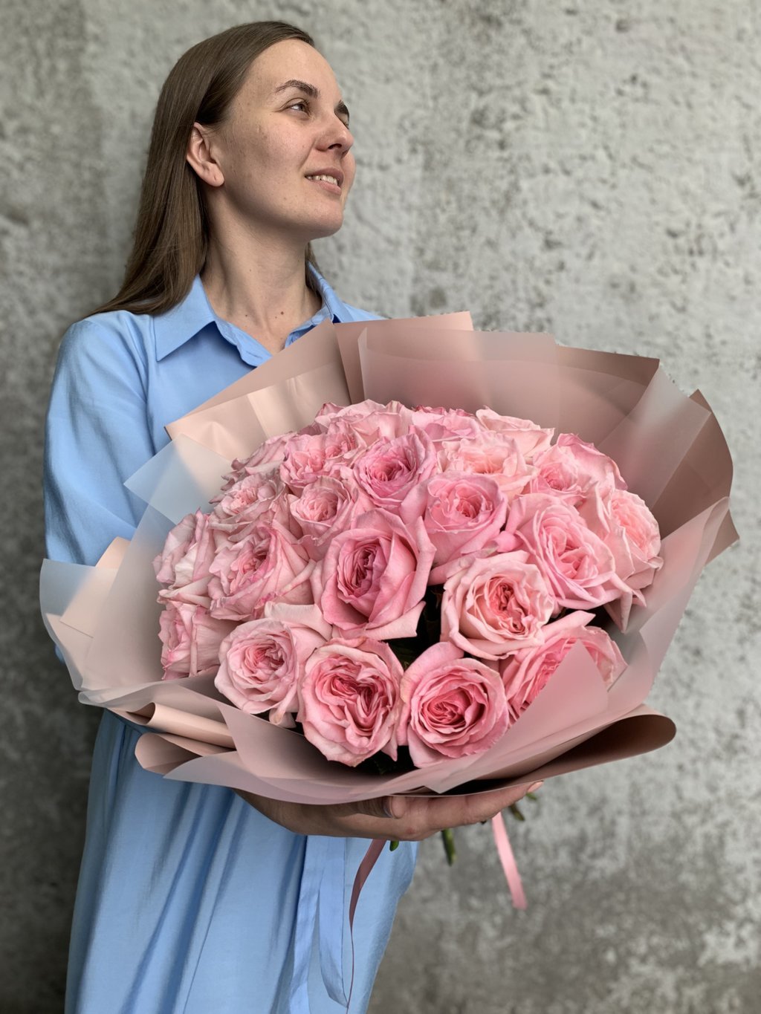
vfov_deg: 67.3
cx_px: 380
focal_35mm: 26
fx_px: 762
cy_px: 507
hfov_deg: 53.1
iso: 25
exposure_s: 1/239
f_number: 1.8
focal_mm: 4.25
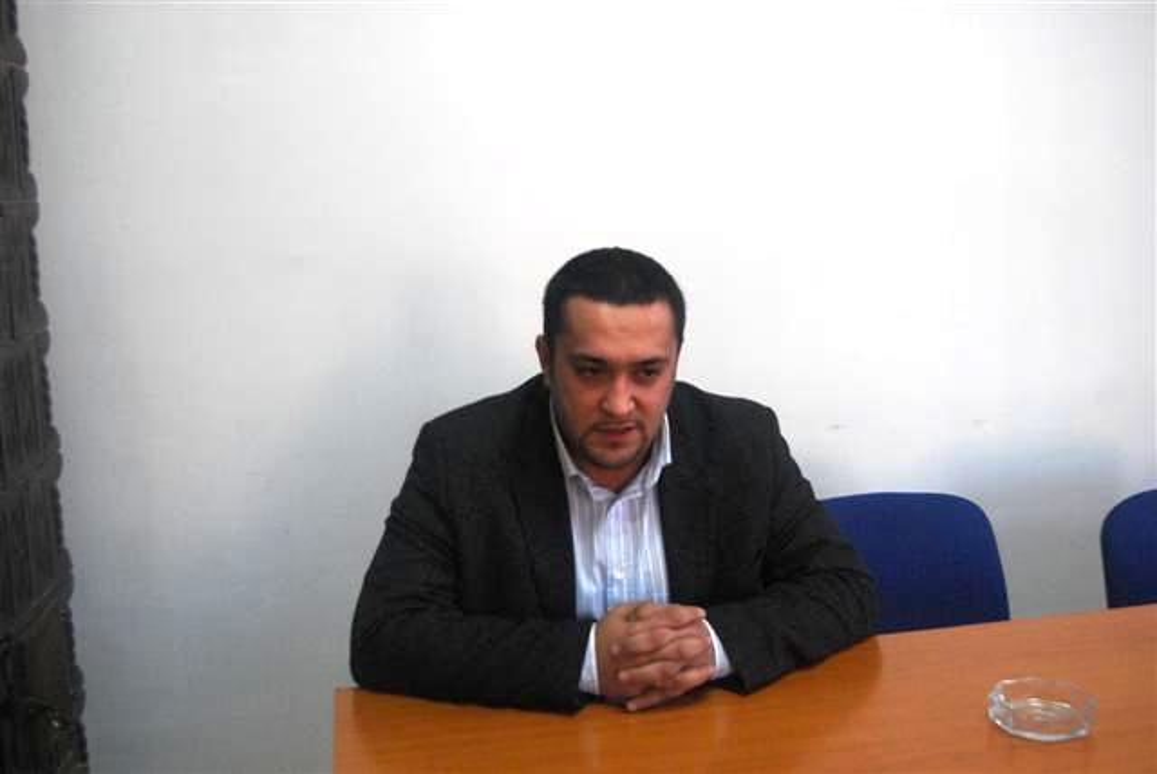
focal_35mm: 39
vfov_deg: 34.3
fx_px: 1255
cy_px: 387
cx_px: 578
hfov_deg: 49.5
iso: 1600
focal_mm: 26
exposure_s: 1/100
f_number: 5
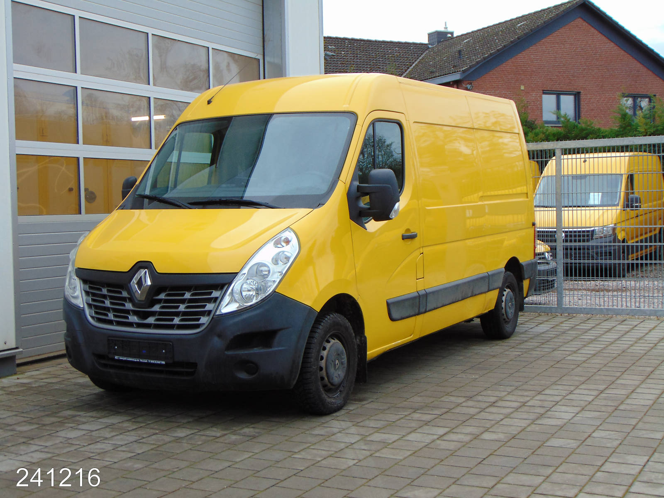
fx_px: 959
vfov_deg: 29.1
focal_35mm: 50
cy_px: 249
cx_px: 332
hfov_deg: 38.2
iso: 80
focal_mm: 9
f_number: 3.5
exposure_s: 1/50
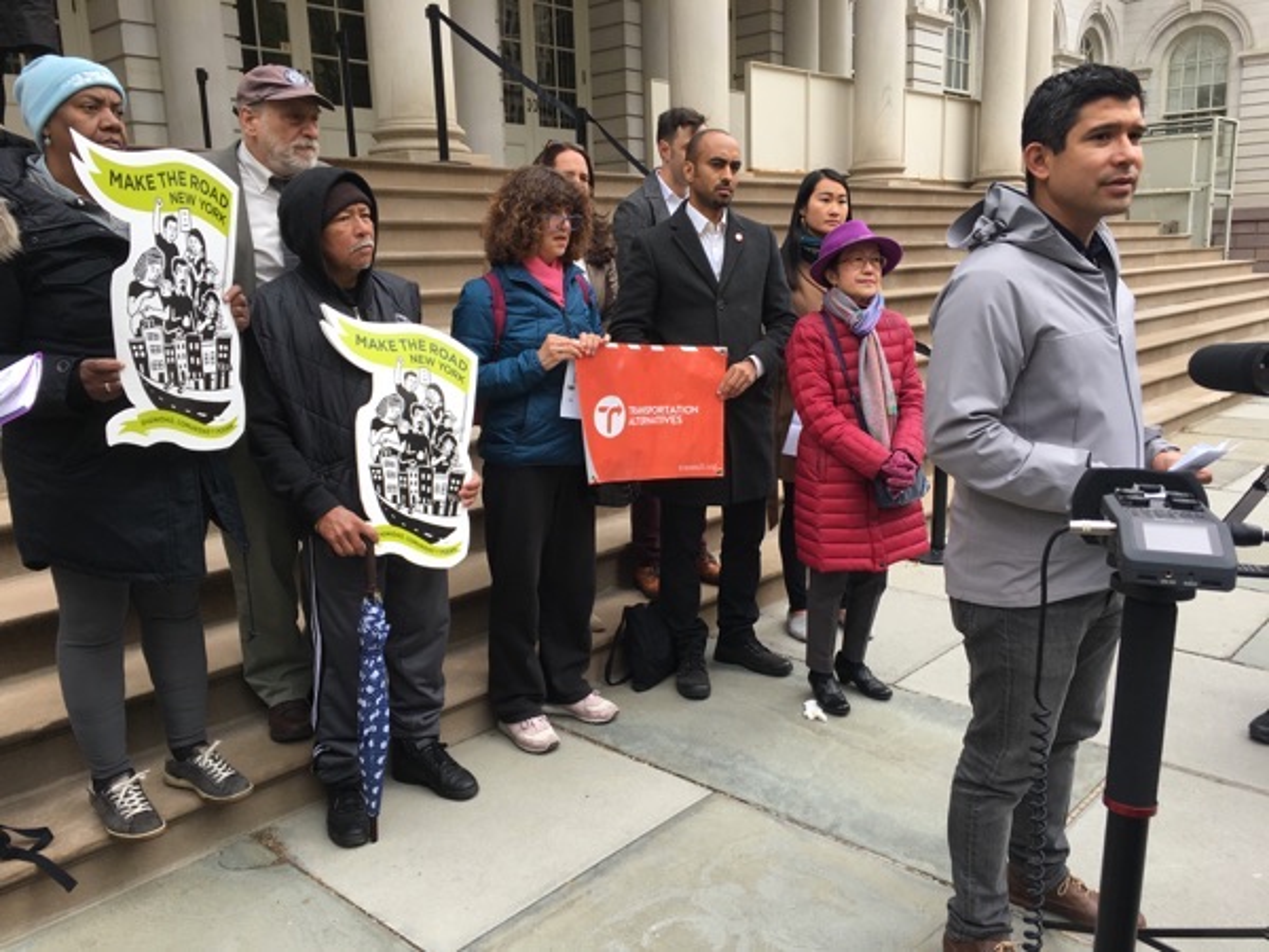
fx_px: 1063
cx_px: 634
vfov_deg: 48.2
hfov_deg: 61.7
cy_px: 476
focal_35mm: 29
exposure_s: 1/313
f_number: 2.2
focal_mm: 4.15
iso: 25
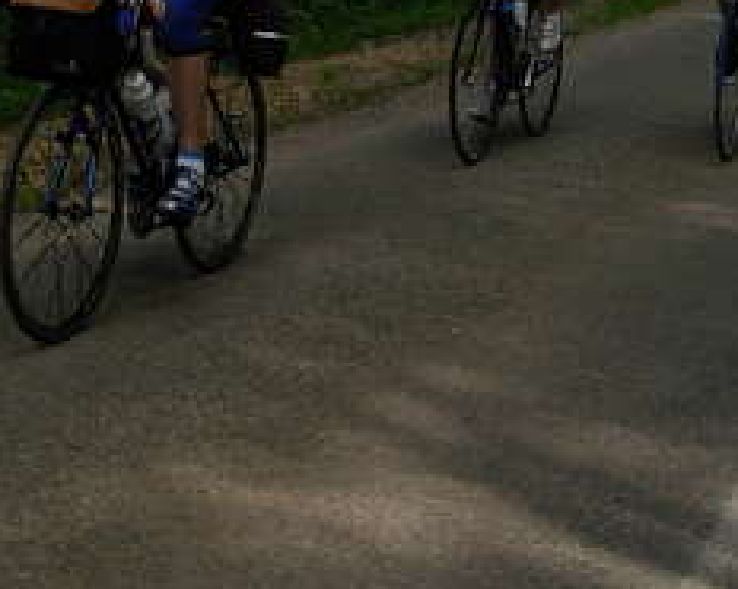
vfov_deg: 15.7
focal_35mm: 96
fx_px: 2094
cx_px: 439
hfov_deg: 20.0
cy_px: 13
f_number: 2.9
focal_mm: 6.3
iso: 79
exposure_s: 1/512
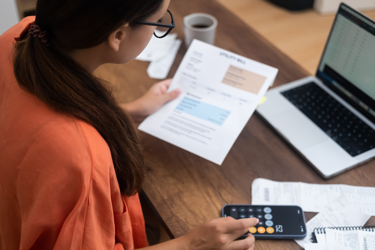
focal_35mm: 50
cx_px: 188
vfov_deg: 27.0
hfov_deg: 39.6
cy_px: 125
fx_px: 521
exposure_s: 1/100
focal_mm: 50
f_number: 2.5
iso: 640
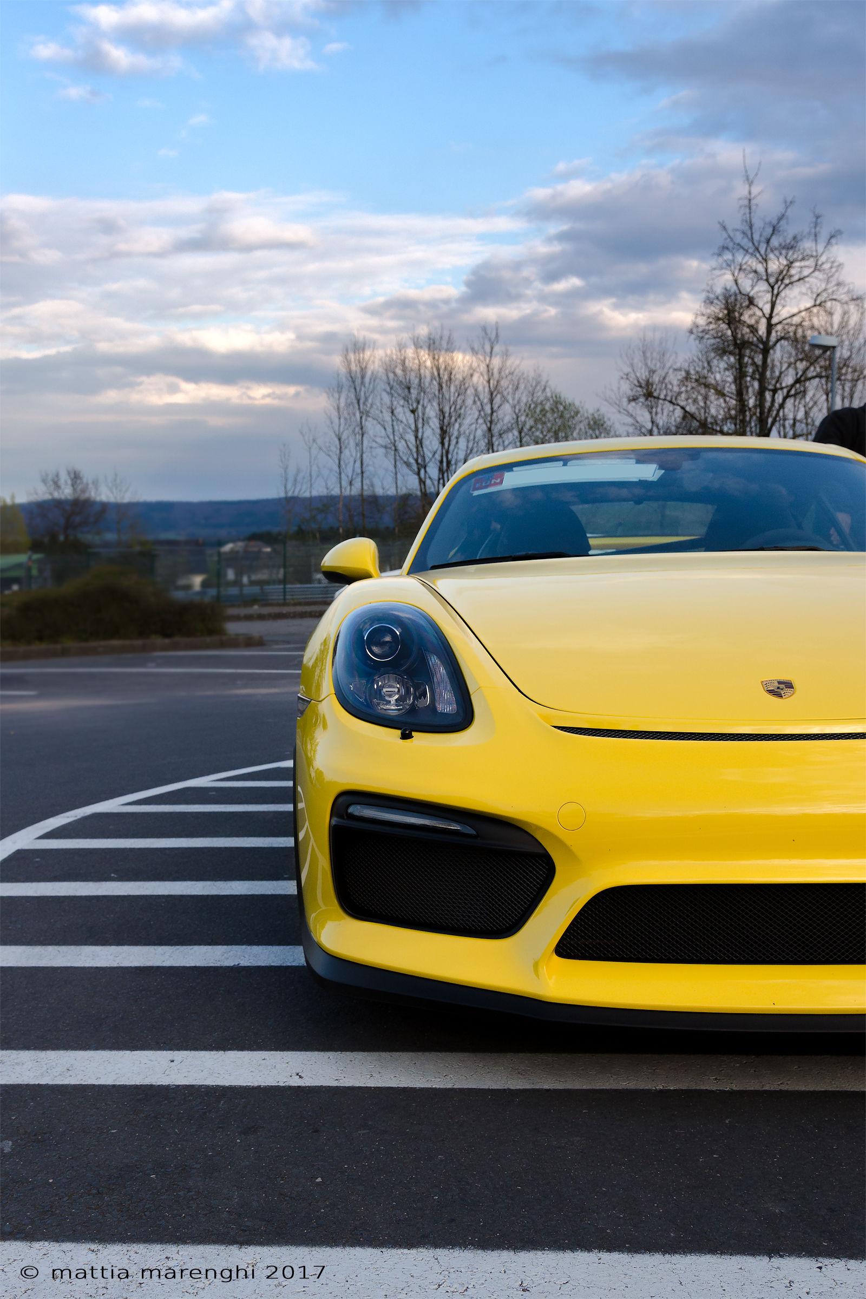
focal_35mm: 36
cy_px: 650
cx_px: 433
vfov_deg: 53.1
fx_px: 1299
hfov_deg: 36.9
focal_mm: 24
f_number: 6.3
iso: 400
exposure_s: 1/400
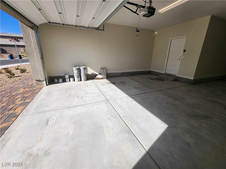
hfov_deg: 106.2
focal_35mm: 13
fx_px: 85
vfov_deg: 89.9
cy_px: 84
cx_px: 113
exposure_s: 1/2066
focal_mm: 2.2
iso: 50
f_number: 2.2
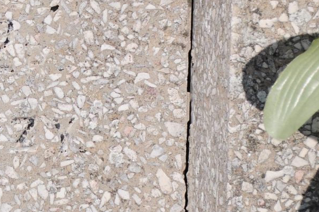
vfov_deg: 3.7
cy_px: -60
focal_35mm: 375
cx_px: -185
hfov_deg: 5.4
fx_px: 3320
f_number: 7.1
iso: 400
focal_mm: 70
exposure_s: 1/2500
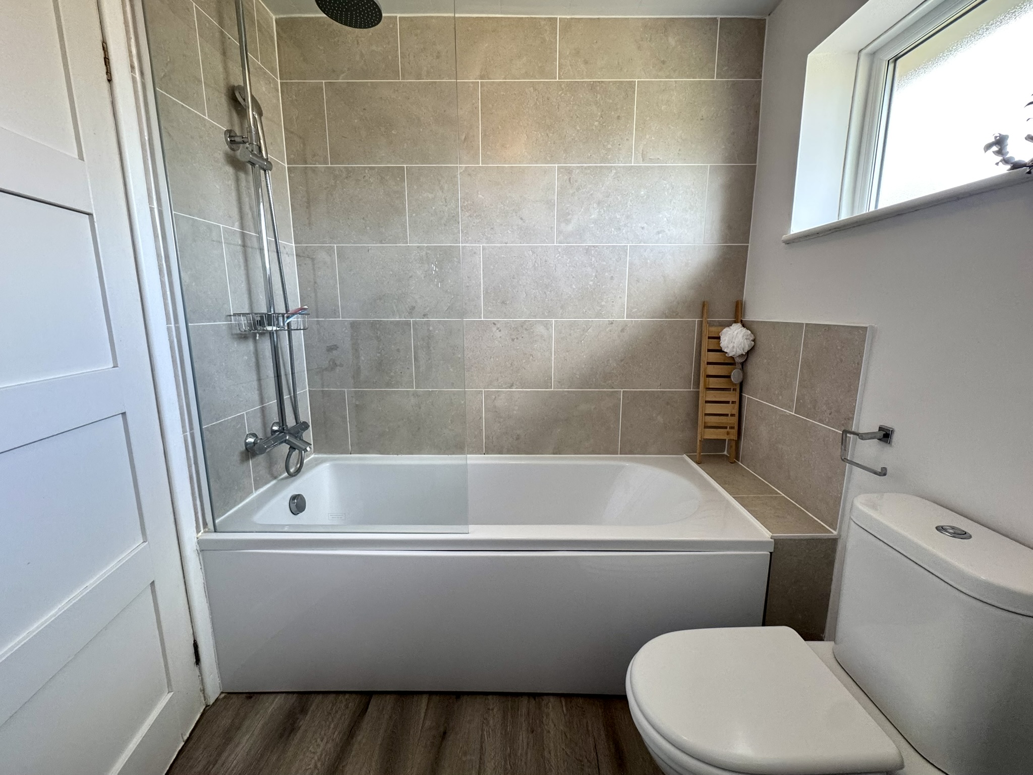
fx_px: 418
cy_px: 388
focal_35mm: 14
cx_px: 516
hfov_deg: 102.1
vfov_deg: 85.7
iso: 160
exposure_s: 1/100
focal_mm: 2.22
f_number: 2.2
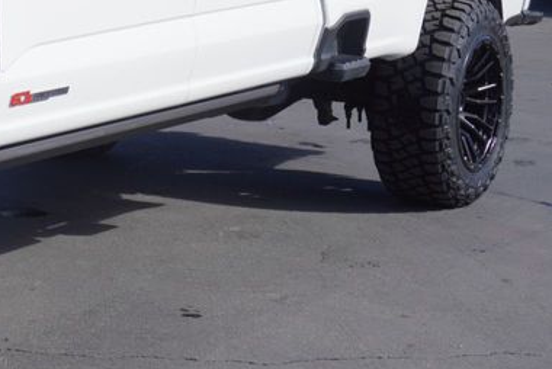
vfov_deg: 10.9
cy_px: 44
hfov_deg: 15.6
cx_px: -154
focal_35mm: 125
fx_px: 1923
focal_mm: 31
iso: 100
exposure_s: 1/250
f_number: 9
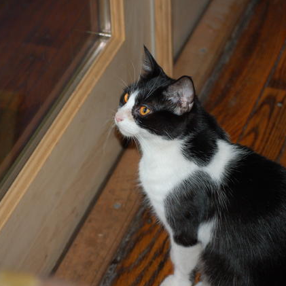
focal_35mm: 107
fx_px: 997
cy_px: 143
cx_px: 117
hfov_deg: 16.3
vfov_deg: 16.3
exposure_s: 1/60
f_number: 4
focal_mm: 55
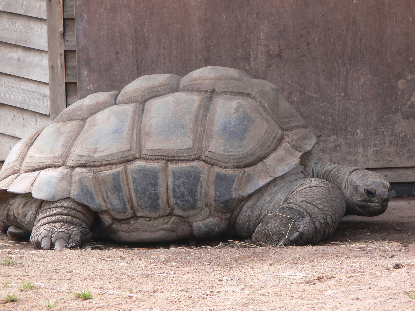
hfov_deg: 4.7
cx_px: 208
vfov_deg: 3.5
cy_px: 156
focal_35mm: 420
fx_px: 5035
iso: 80
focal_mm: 88.8
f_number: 5.6
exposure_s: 1/125
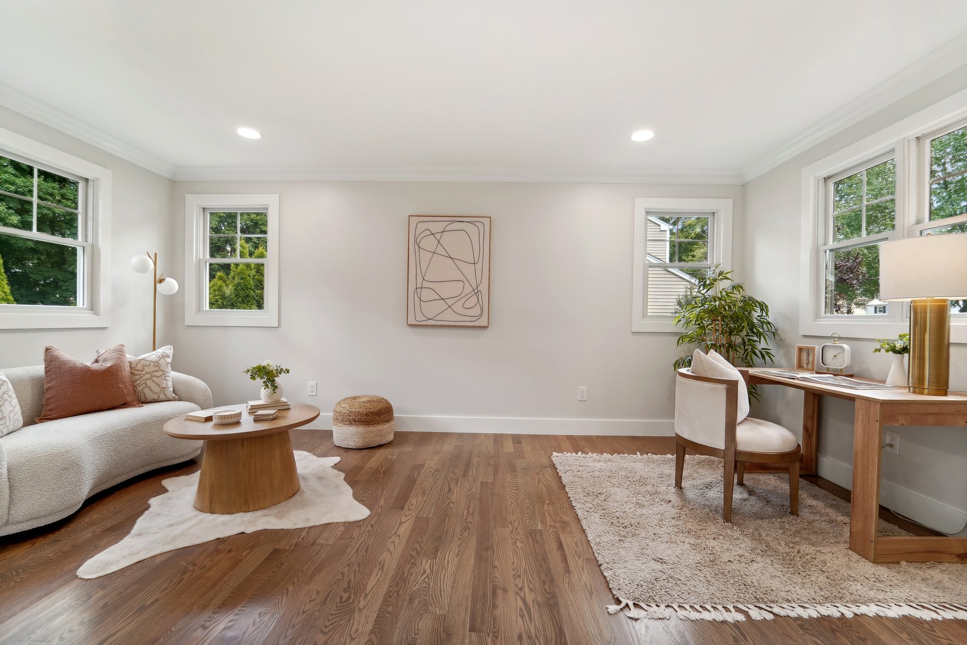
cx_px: 484
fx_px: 376
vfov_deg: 81.2
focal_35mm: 14
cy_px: 322
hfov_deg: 104.3
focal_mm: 14
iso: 400
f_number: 8
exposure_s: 1/25
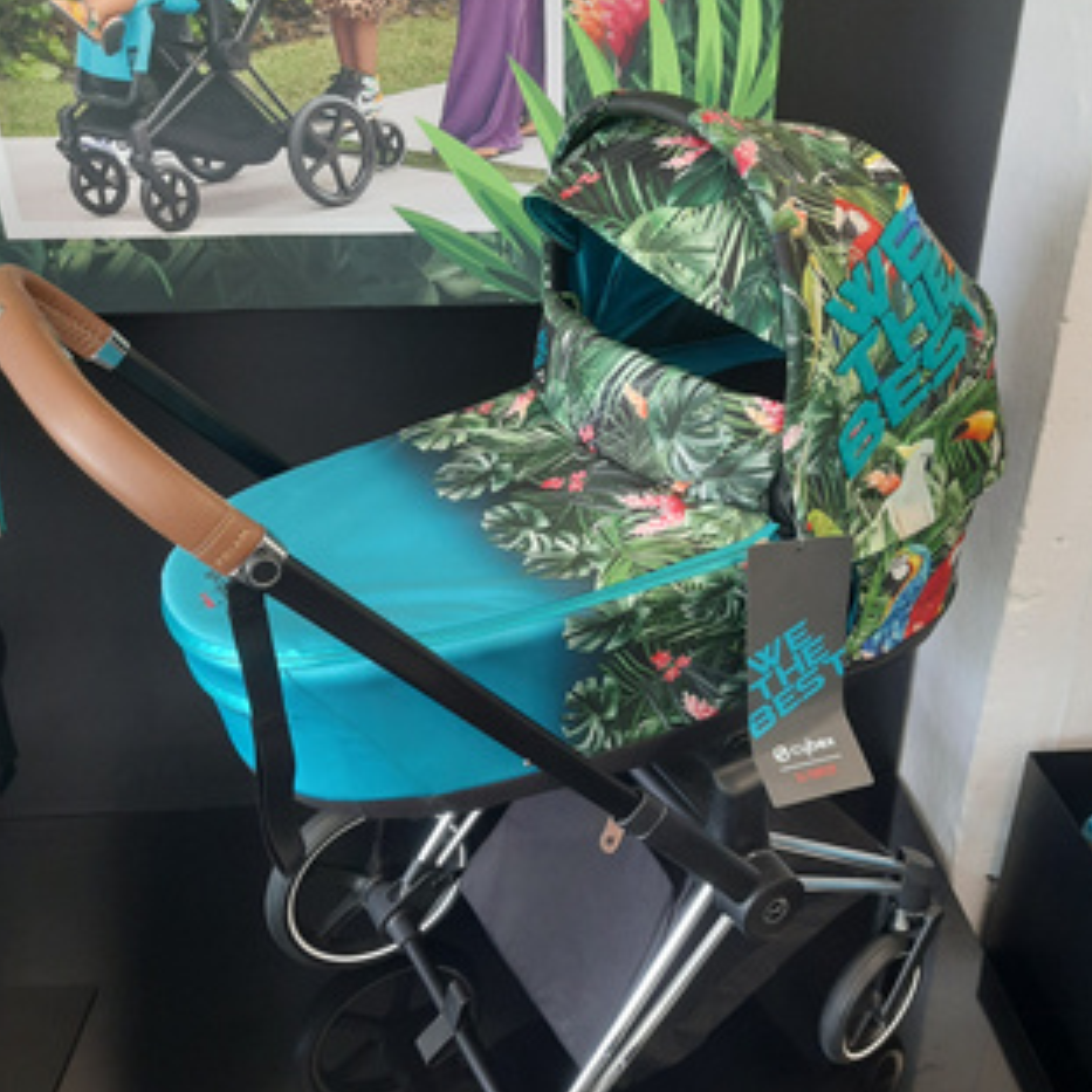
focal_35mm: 32
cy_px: 541
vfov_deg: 51.1
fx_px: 1142
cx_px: 558
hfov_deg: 51.1
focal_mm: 4.6
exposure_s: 1/50
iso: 250
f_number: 2
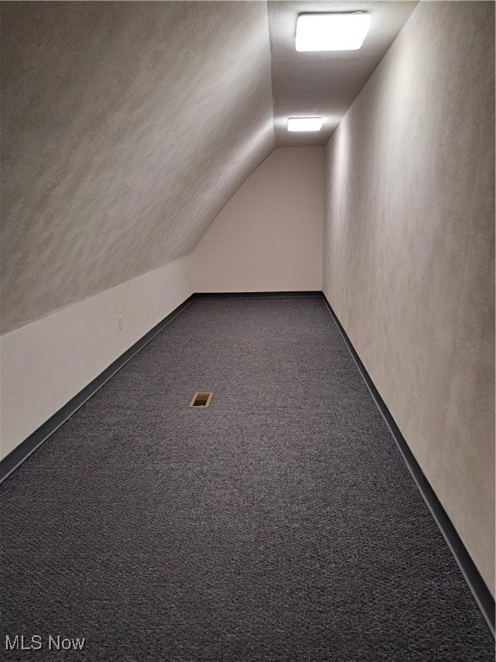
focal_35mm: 24
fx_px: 459
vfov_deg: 71.6
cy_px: 331
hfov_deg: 56.8
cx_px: 248
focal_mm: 5.23
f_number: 1.8
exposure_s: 1/60
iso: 125
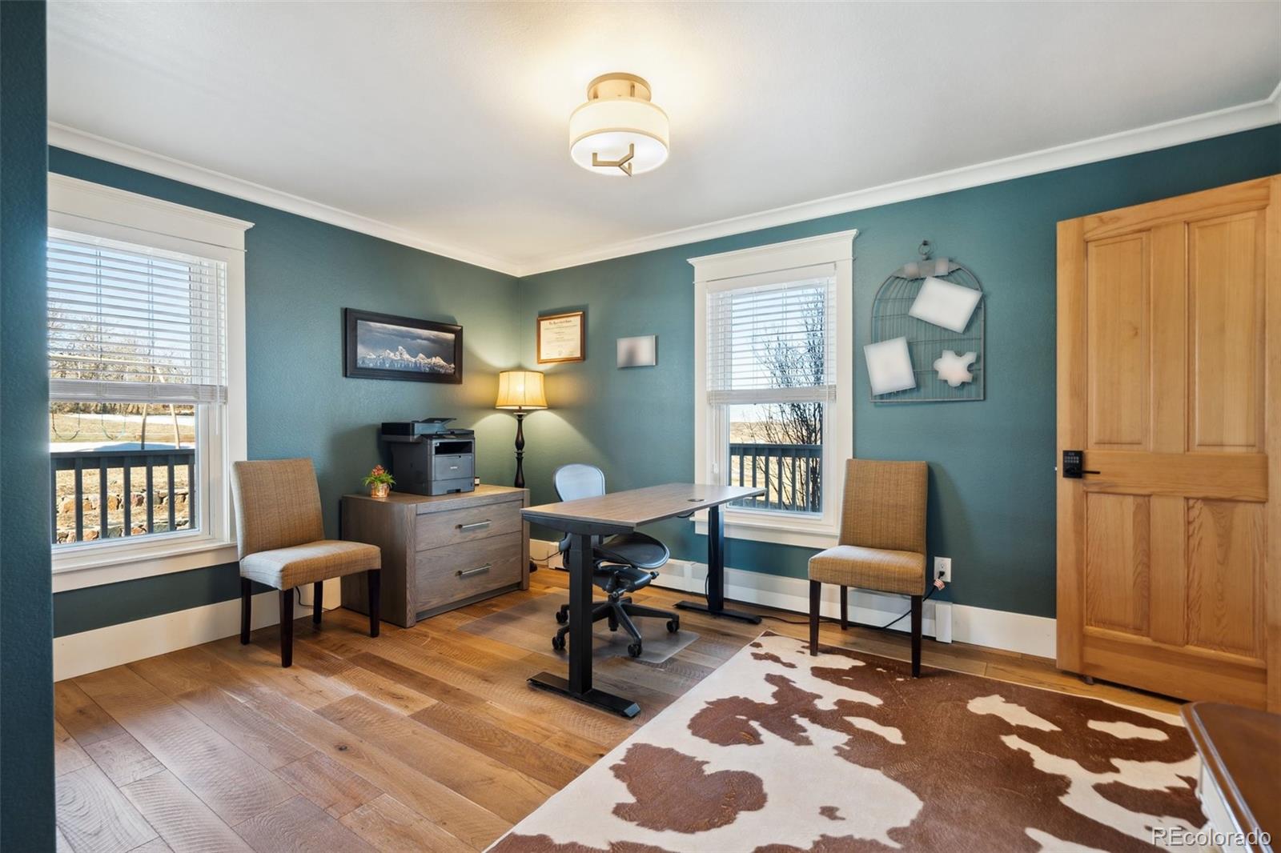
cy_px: 426
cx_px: 640
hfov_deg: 96.7
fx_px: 569
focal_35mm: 16
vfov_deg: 73.7
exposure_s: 1/3.33
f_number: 6.7
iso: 100
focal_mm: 16
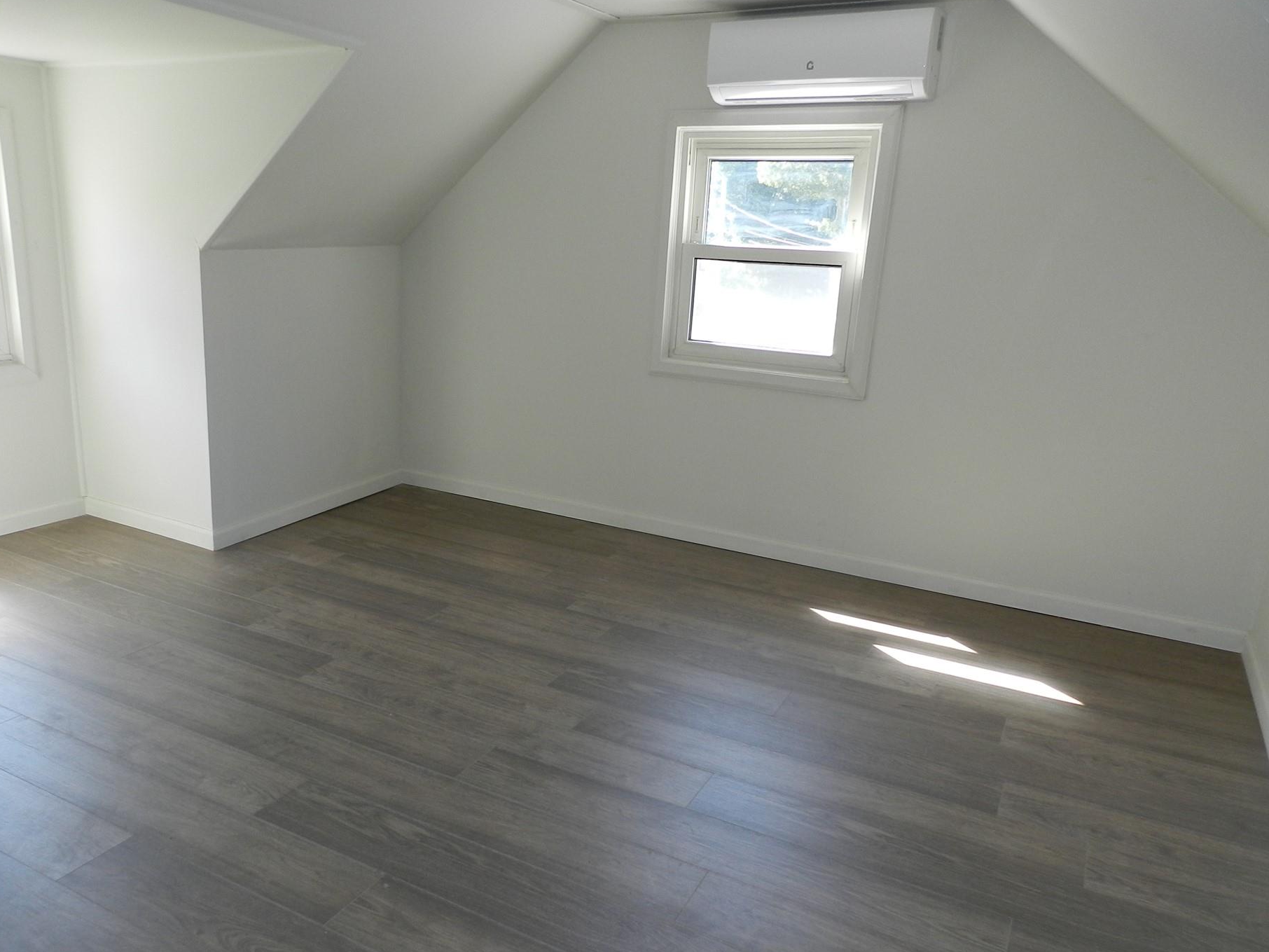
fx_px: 953
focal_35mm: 26
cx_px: 564
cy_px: 495
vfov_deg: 53.0
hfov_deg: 67.1
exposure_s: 1/80
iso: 160
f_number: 3.4
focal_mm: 4
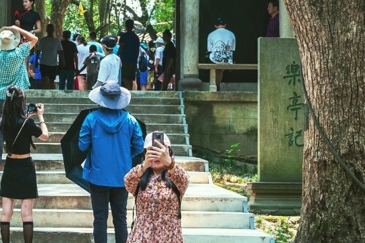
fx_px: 1449
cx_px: 64
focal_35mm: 143
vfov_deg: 9.5
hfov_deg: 14.3
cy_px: 6
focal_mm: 38
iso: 110
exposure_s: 1/60
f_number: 4.5
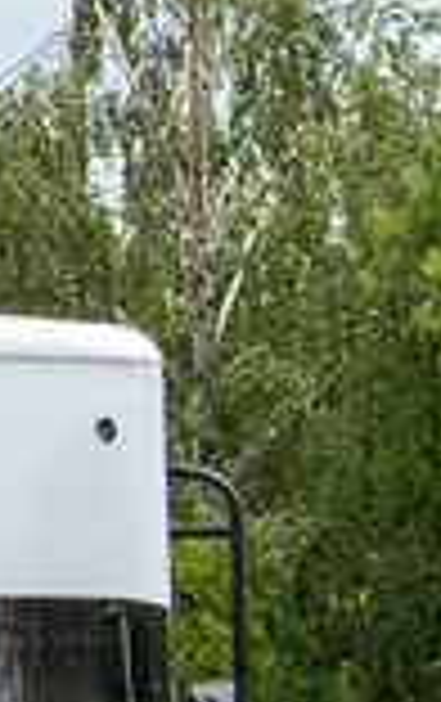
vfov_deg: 6.0
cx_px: -522
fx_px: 6744
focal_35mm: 352
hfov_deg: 3.7
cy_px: 230
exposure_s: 1/1000
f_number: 7.1
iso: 200
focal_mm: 30
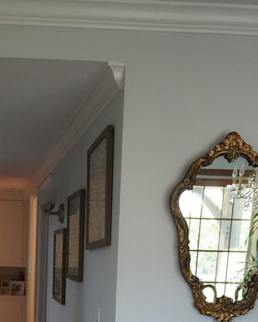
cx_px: 21
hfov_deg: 24.6
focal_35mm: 60
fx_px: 573
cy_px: 323
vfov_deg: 29.4
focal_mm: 18
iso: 1600
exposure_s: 1/160
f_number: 3.5
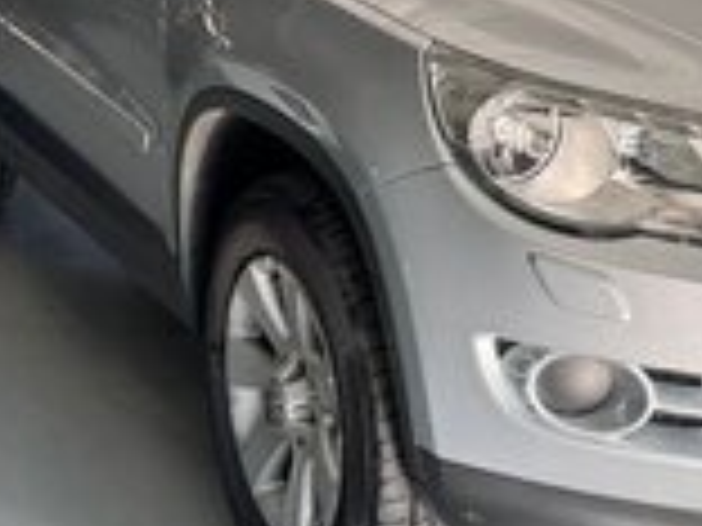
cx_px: 540
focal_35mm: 75
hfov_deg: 25.6
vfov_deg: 19.4
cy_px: 85
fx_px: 1521
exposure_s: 1/121
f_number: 1.78
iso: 64
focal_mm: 6.76
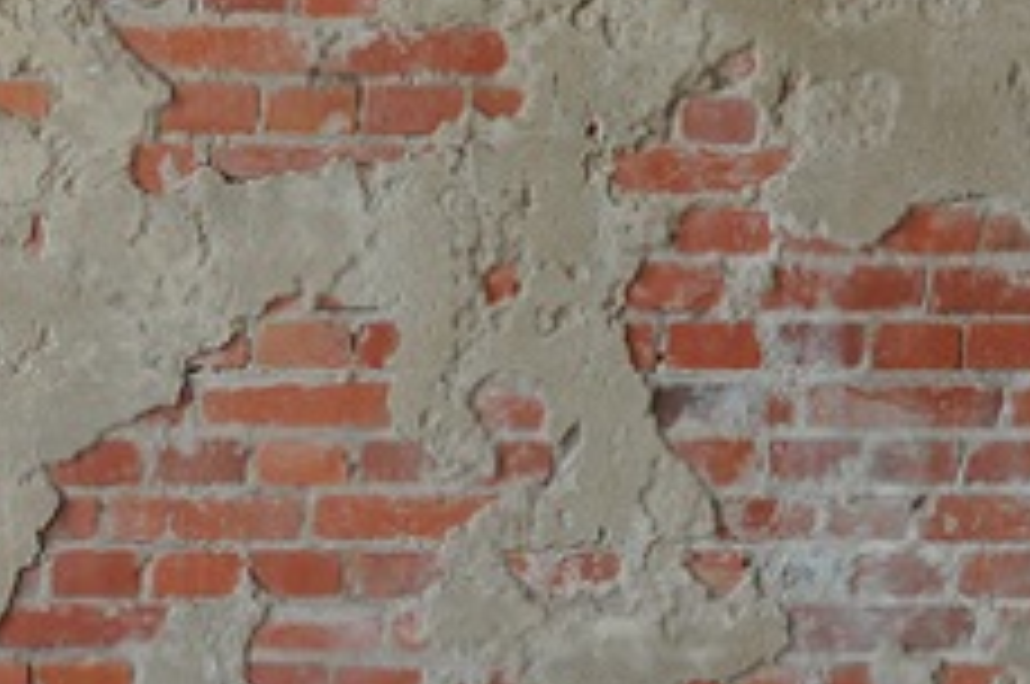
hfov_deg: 12.9
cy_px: 1298
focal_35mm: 153
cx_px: -346
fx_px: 4371
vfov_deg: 8.5
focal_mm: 35
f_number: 4
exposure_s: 1/30
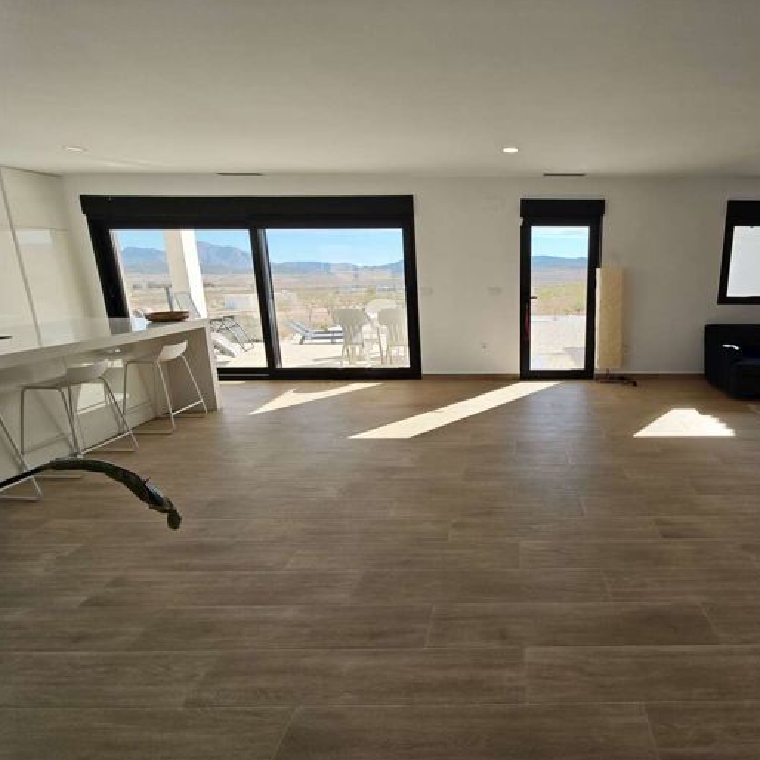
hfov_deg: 80.6
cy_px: 370
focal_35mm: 17
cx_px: 518
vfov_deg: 83.9
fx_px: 422
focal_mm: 2.16
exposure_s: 1/292
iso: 50
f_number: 2.2
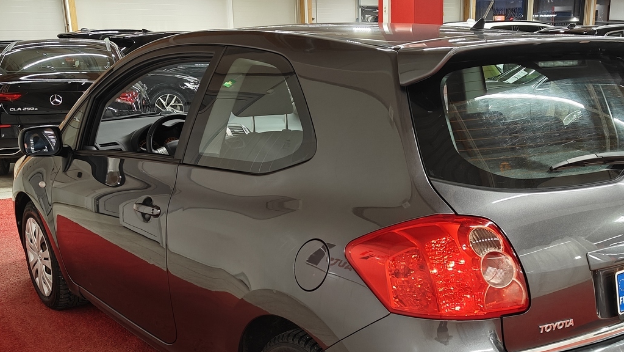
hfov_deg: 44.2
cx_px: 389
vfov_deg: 25.5
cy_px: 284
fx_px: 761
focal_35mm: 46
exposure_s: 1/50
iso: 100
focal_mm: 5.59
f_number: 1.8
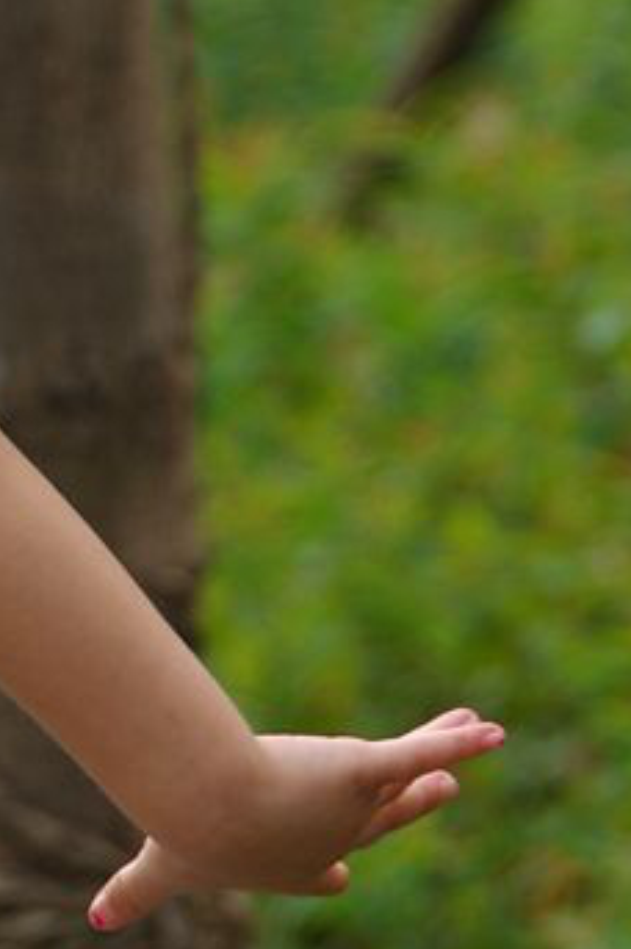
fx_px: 18598
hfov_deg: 1.9
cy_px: 409
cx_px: -429
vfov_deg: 2.9
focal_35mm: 706
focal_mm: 135
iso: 100
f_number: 5.6
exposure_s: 1/200
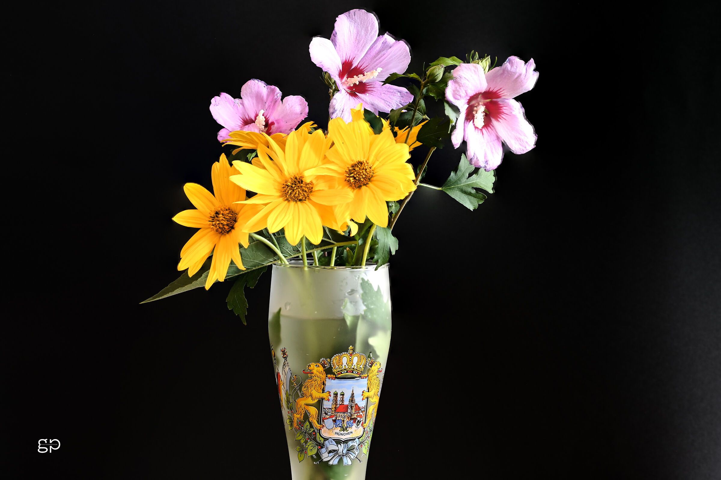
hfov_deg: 22.6
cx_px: 360
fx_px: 1801
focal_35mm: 90
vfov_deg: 15.2
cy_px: 240
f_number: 11
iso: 160
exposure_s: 1.6
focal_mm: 90
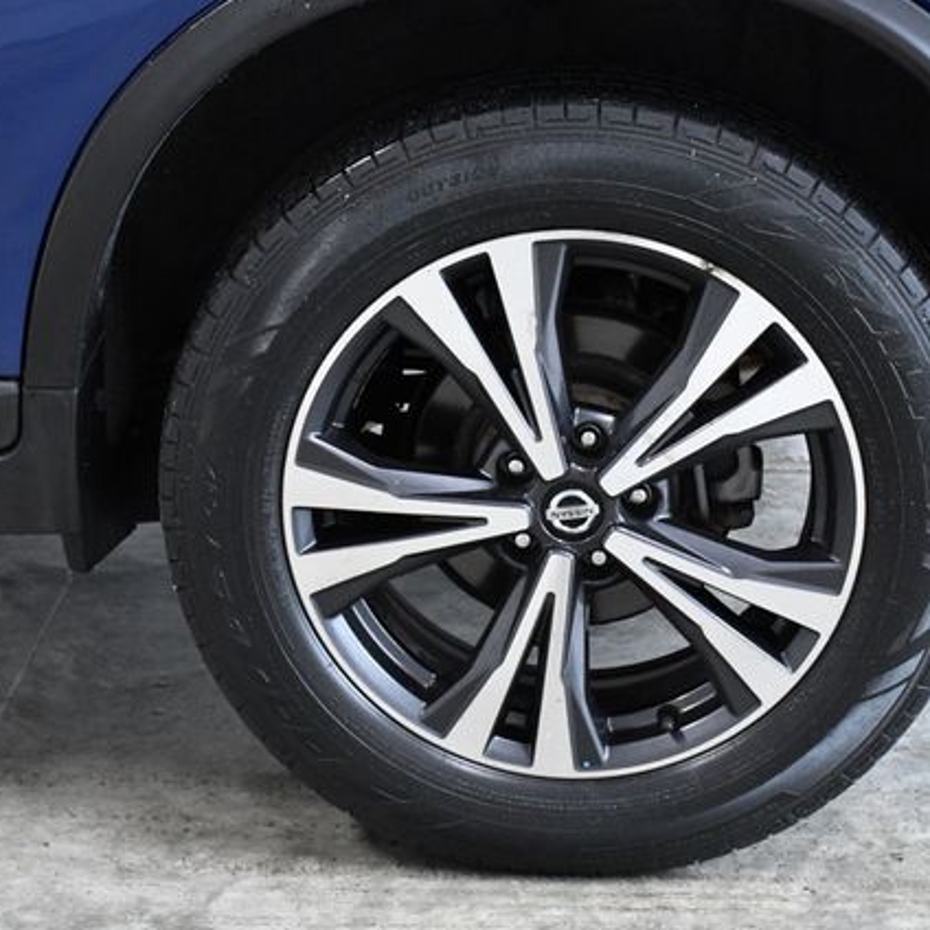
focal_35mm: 86
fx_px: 2614
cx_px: 546
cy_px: 465
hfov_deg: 20.2
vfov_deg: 20.2
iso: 2500
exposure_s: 1/200
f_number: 7.1
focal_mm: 45
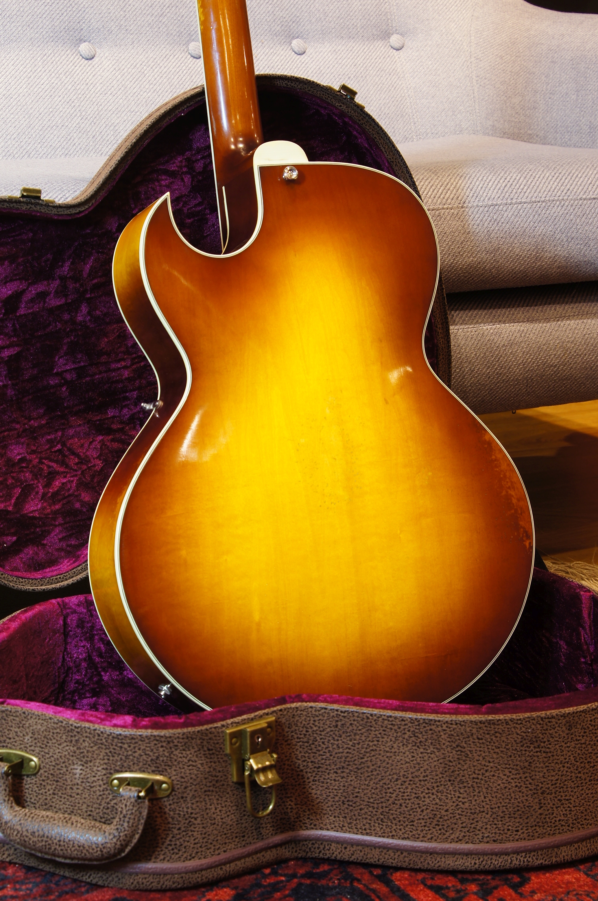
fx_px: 1873
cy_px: 450
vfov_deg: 27.0
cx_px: 299
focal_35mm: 75
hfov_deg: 18.1
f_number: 9
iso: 100
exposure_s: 1
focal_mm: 50
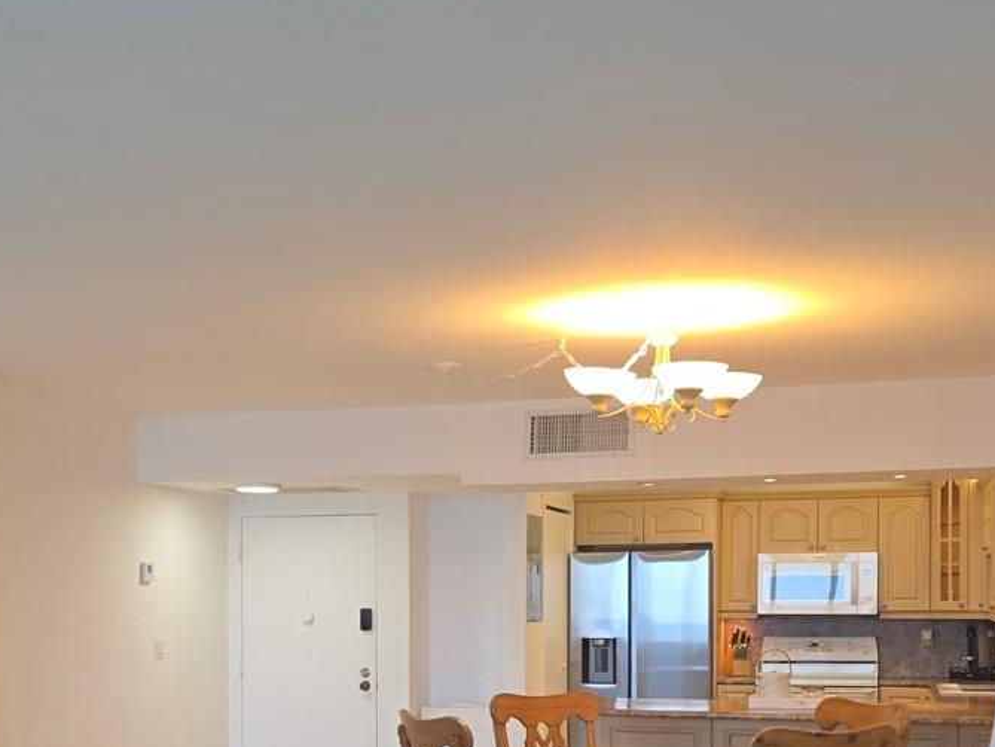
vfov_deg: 25.8
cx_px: 289
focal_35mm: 55
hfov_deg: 34.4
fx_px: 1581
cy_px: 661
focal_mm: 6.3
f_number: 1.7
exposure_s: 1/120
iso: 125
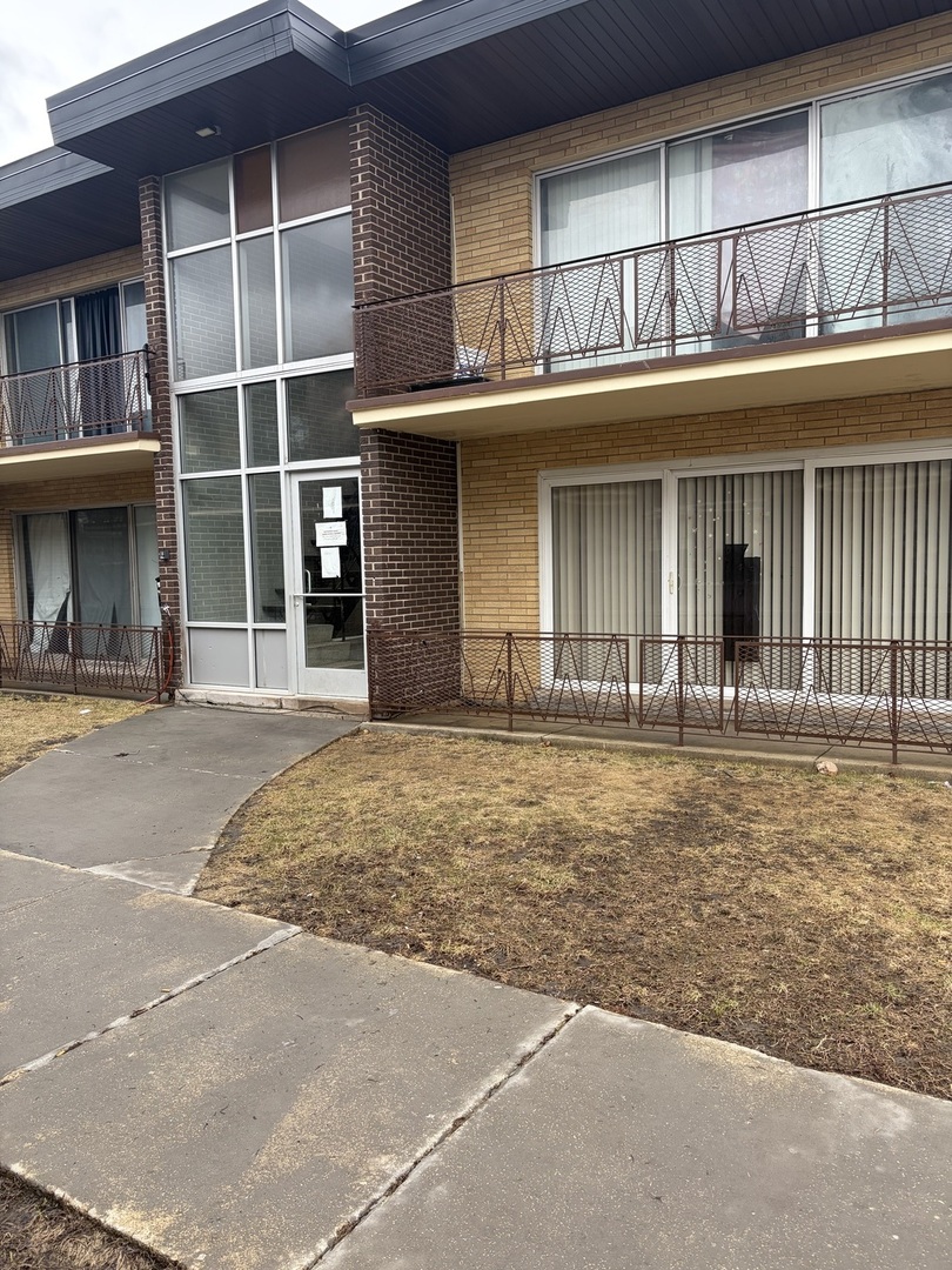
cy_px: 635
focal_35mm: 26
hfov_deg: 53.1
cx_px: 476
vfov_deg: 67.3
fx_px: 953
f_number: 1.6
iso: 50
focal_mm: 5.96
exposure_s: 1/355
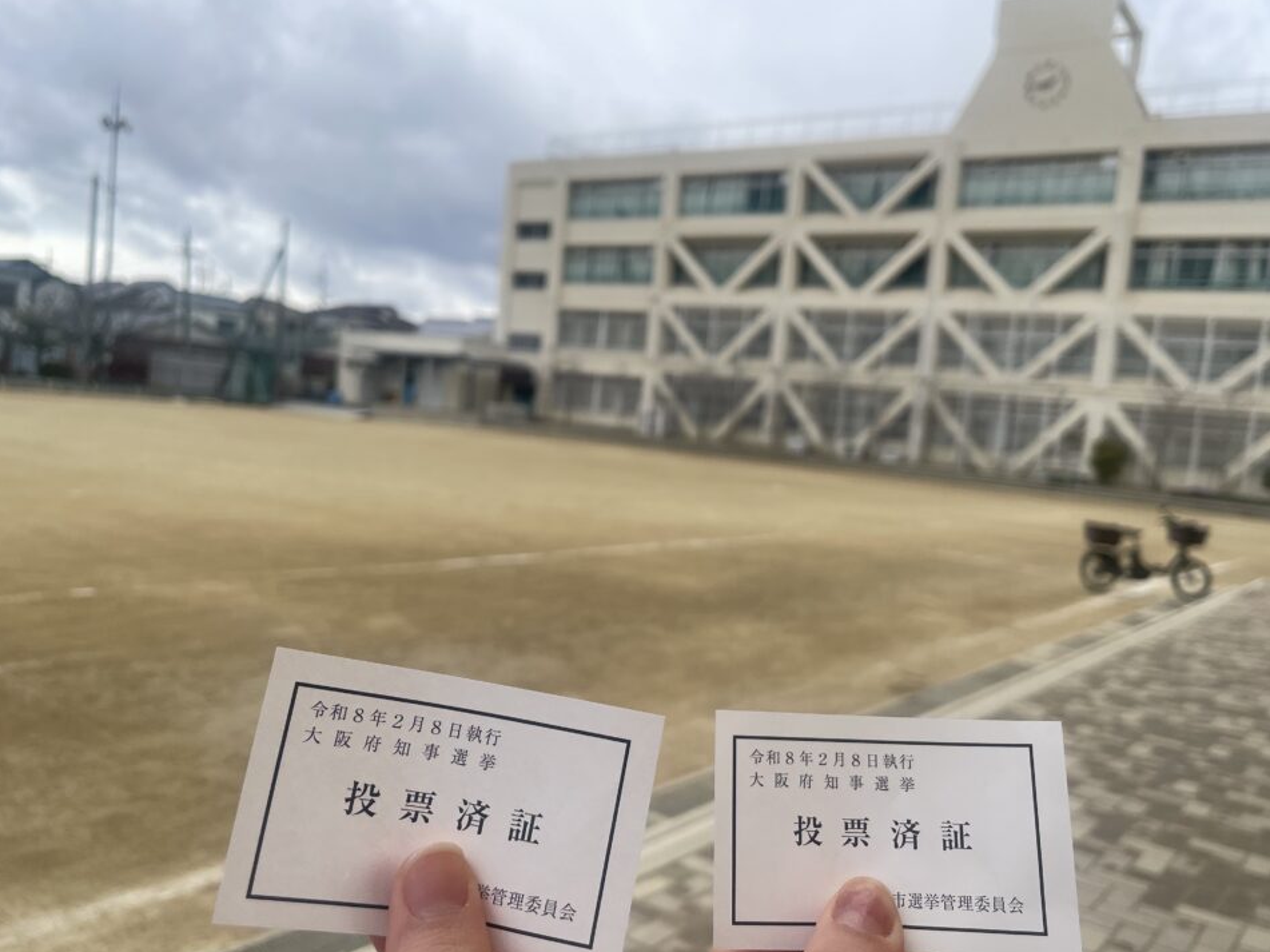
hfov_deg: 63.4
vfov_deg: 49.7
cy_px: 509
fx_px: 1027
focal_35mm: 28
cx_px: 674
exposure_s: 1/1984
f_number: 1.6
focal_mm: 4.2
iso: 32
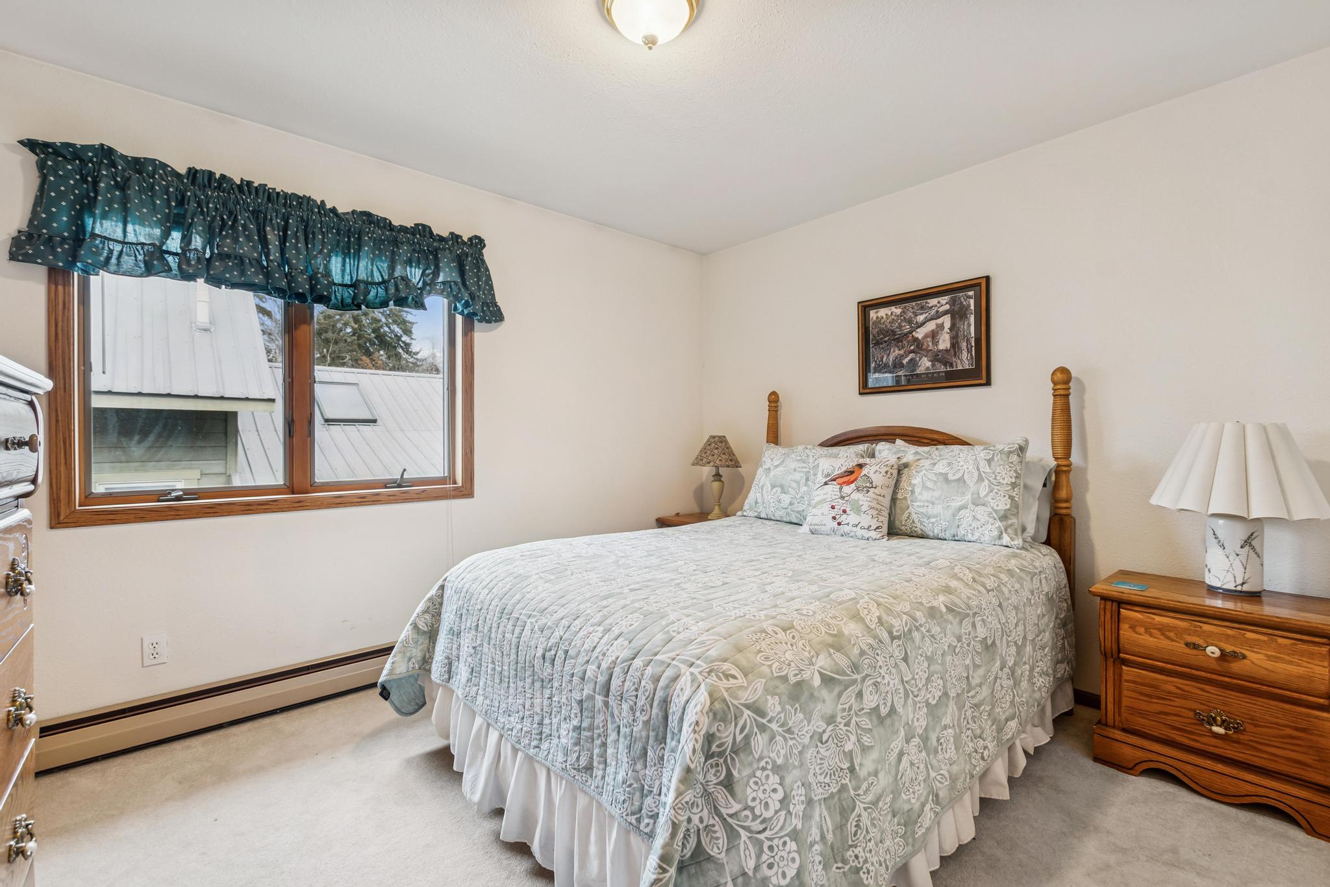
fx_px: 554
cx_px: 665
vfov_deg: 77.3
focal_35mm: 15
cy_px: 444
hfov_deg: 100.4
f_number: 6.3
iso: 100
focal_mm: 10
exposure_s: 1/3.33
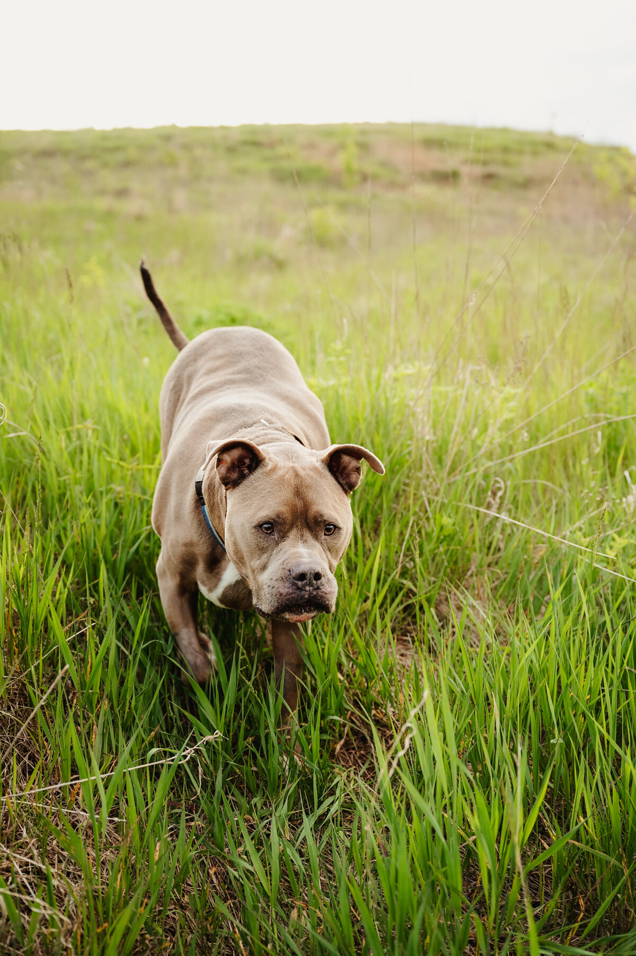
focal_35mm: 38
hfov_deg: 35.0
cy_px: 478
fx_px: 1008
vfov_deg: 50.7
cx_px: 318
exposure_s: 1/400
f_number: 3.2
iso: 320
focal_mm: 38
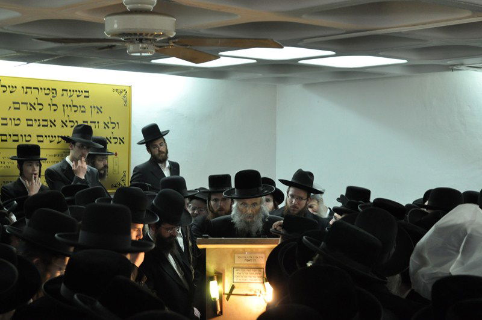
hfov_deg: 33.4
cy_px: 160
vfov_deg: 22.6
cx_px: 241
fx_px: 802
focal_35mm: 60
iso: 1000
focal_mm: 40
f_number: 5.6
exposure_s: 1/20
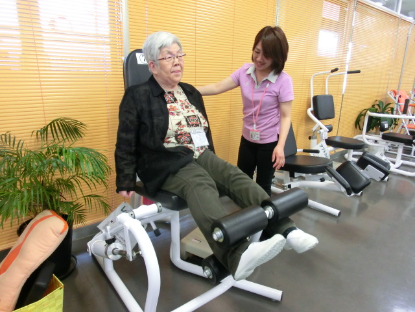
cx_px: 208
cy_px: 156
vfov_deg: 56.8
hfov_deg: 71.6
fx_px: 288
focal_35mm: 24
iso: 640
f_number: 3
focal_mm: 4.24
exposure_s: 1/60
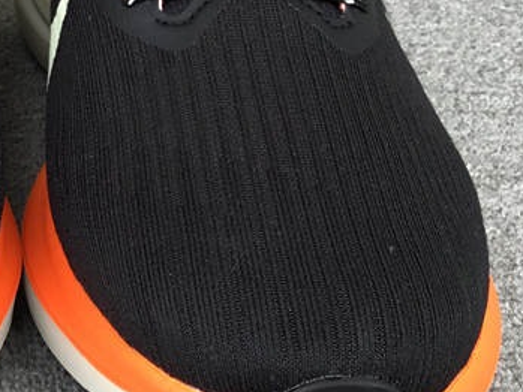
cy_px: 134
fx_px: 1209
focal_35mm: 80
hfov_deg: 23.5
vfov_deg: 18.4
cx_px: 16
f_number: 2.4
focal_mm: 3.3
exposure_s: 1/100
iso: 32
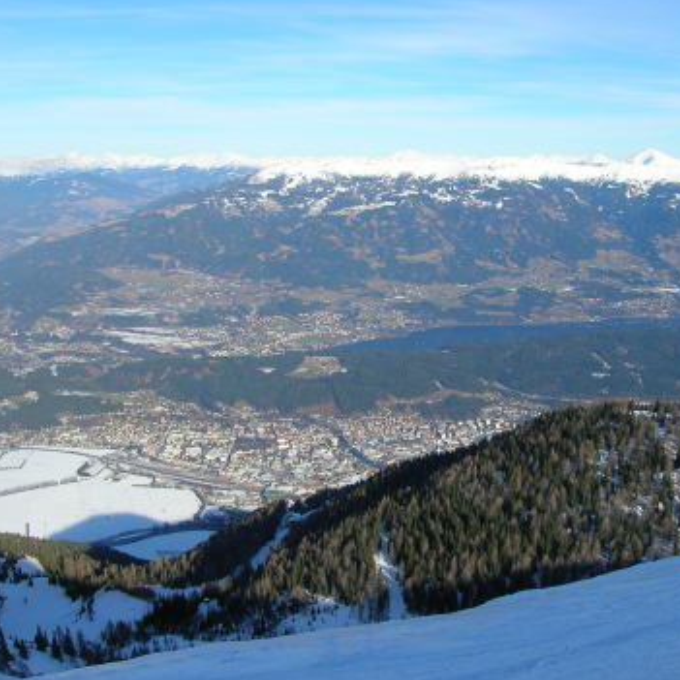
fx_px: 911
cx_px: 395
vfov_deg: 40.9
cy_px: 336
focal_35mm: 41
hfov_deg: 40.8
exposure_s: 1/397
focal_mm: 5.7
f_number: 4.9
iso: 50
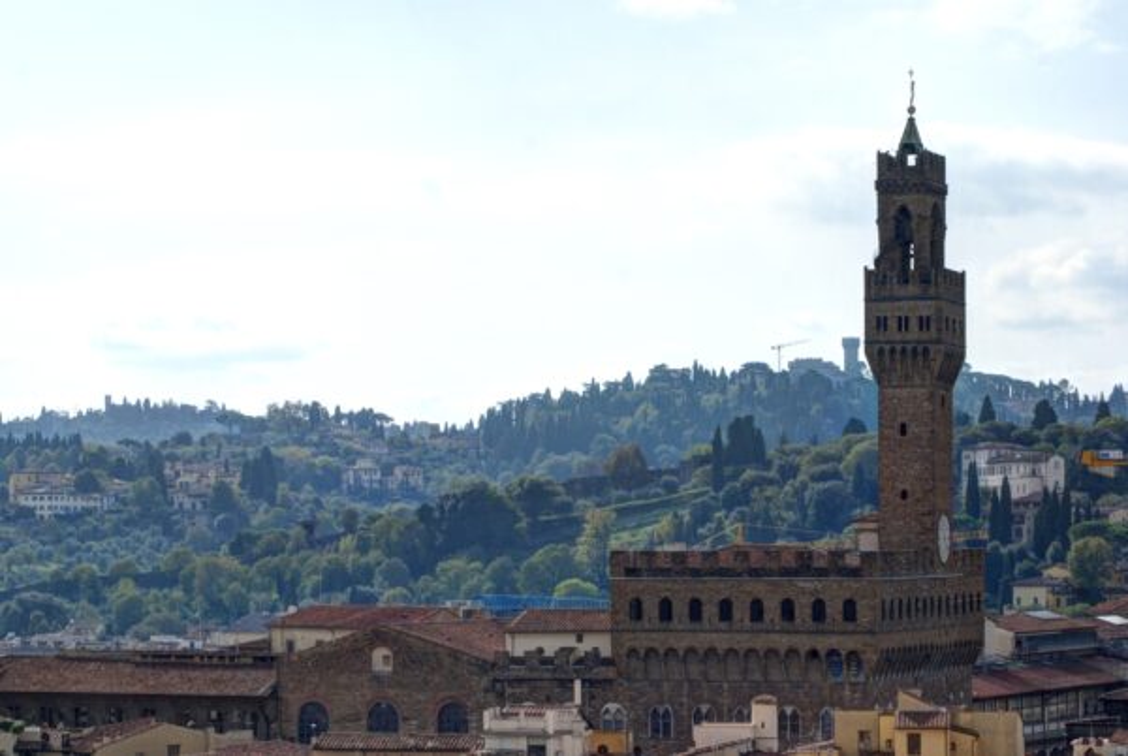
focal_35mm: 105
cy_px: 378
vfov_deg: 13.1
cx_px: 564
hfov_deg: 19.4
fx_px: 3295
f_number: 11
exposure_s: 1/250
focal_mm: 70
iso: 100
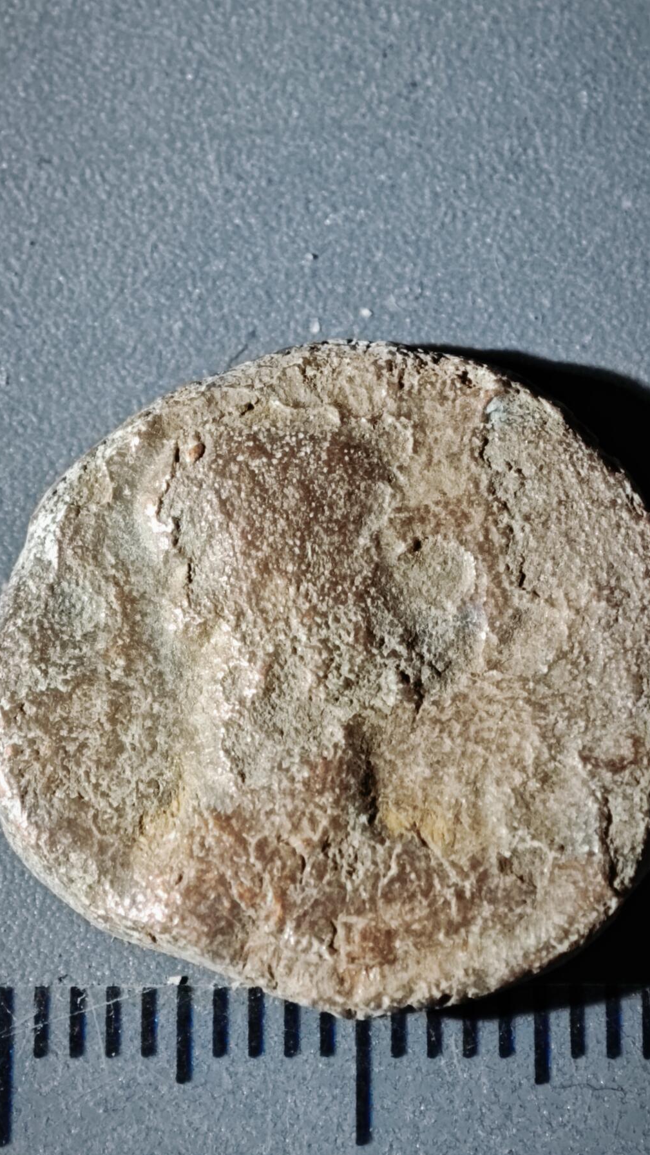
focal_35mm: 141
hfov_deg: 8.6
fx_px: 4321
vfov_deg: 15.2
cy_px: 579
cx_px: 329
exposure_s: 1/100
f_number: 2
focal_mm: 9
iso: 320
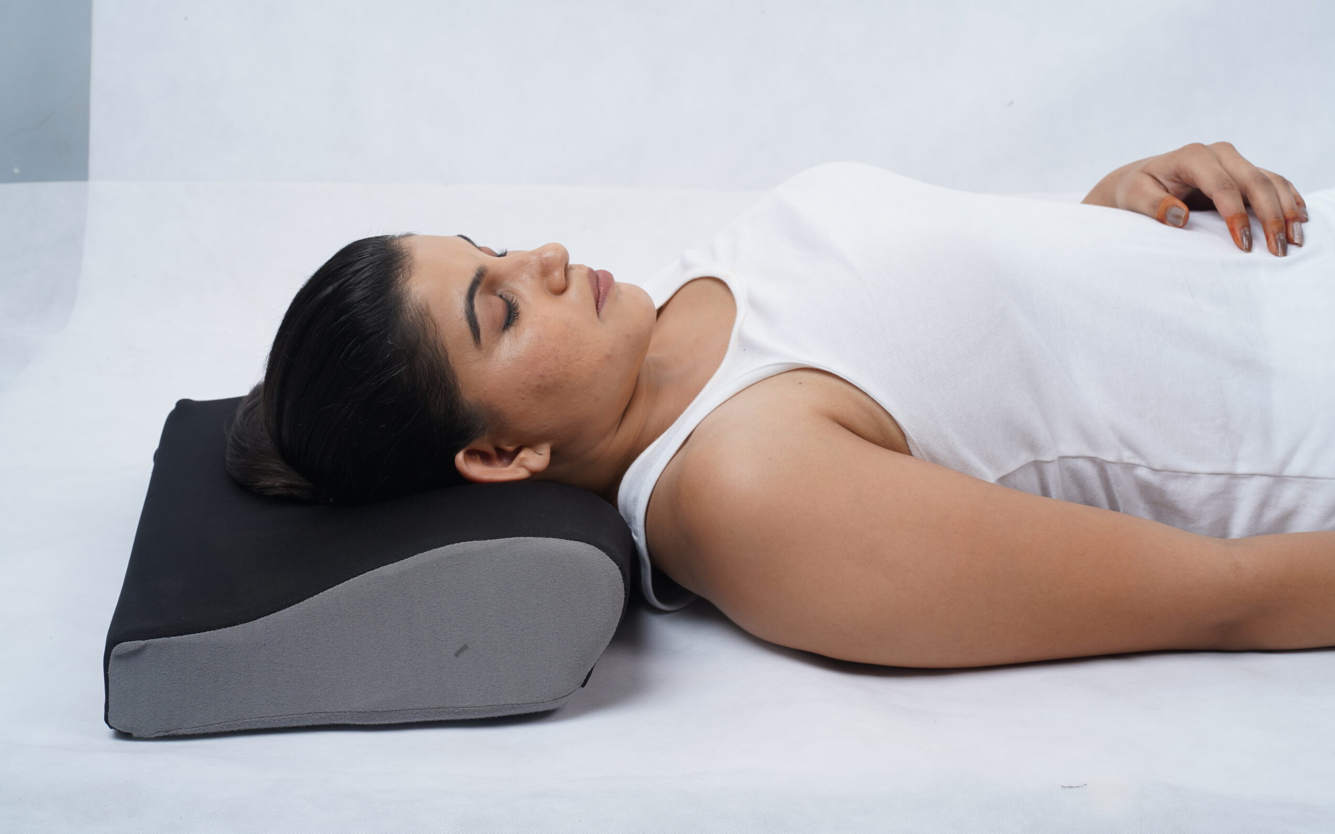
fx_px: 3165
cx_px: 667
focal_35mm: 87
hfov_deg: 23.8
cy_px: 400
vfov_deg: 15.0
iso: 100
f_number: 14
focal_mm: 85
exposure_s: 1/160
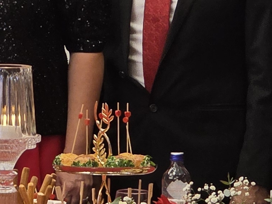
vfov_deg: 4.0
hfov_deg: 5.4
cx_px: -30
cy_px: -38
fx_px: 2884
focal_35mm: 367
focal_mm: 7.9
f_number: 2.4
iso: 200
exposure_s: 1/100
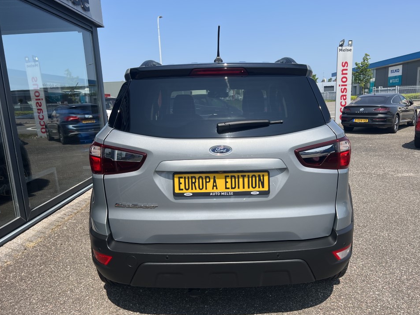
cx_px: 222
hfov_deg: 63.4
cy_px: 167
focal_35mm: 28
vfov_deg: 49.7
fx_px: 340
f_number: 1.5
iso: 50
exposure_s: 1/3571
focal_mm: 5.7
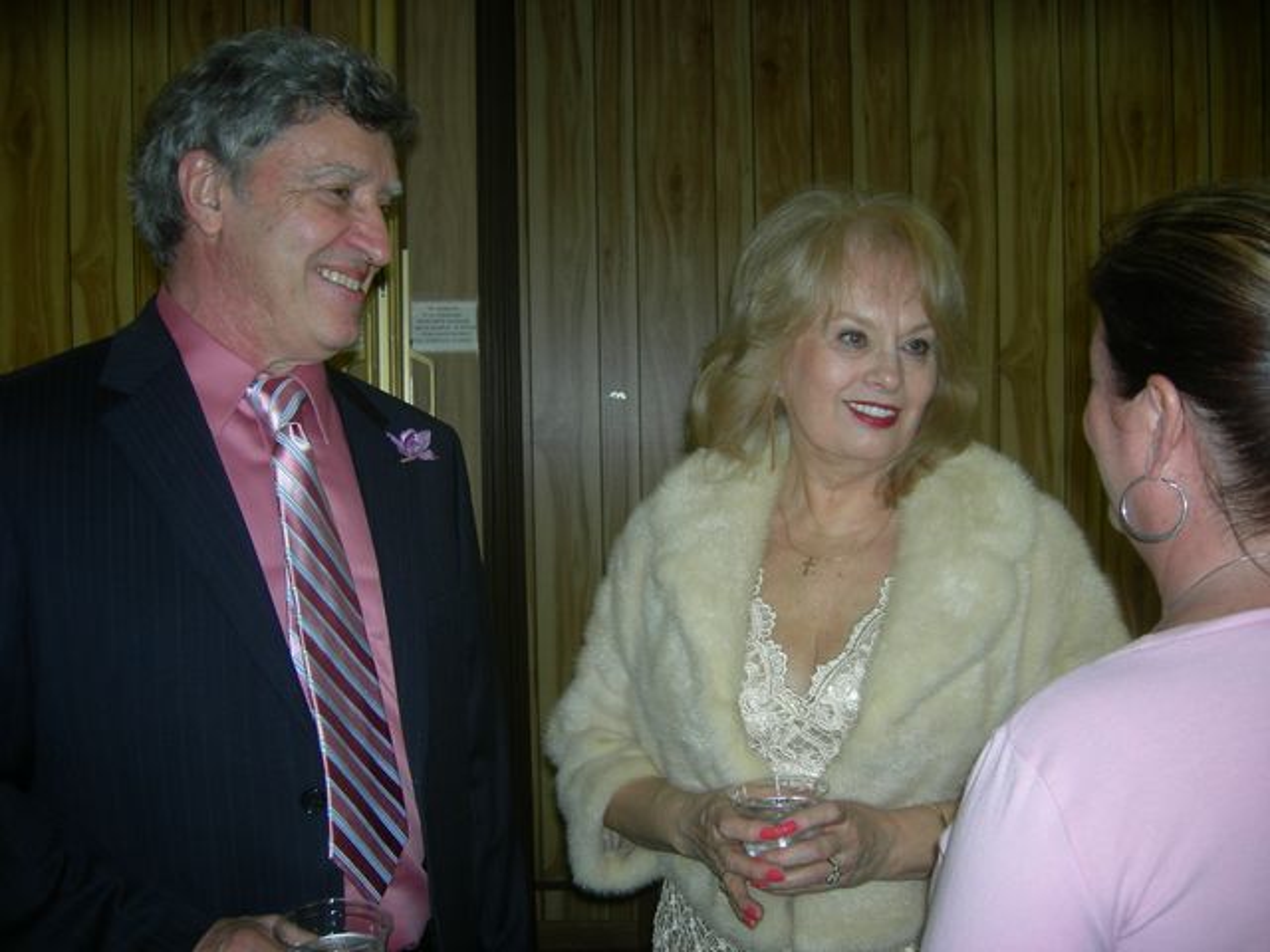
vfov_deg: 39.7
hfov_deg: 51.4
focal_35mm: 36
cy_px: 476
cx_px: 635
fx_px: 1321
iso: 64
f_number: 2.7
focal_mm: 7.5
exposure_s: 1/60.1
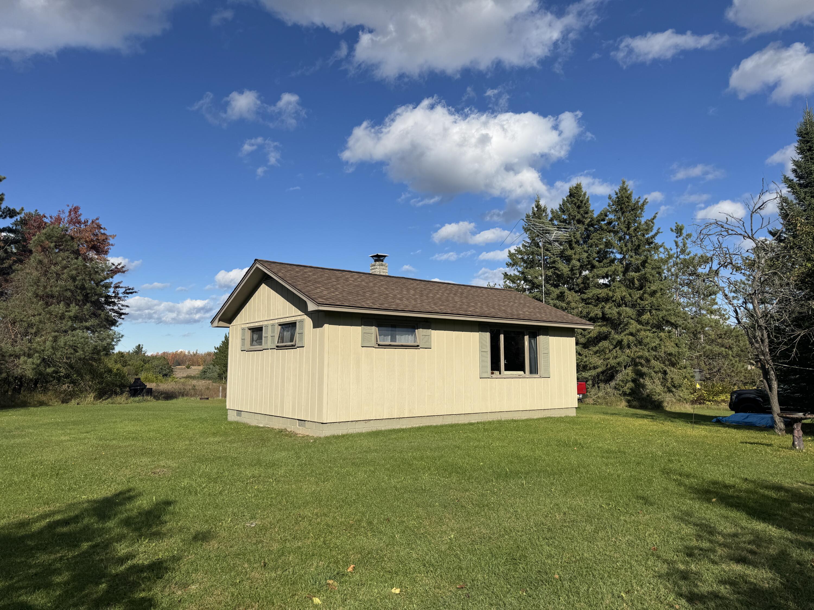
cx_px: 407
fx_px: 564
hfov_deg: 71.6
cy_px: 305
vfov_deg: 56.8
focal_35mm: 24
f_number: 1.78
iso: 80
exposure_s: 1/6410
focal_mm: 6.76
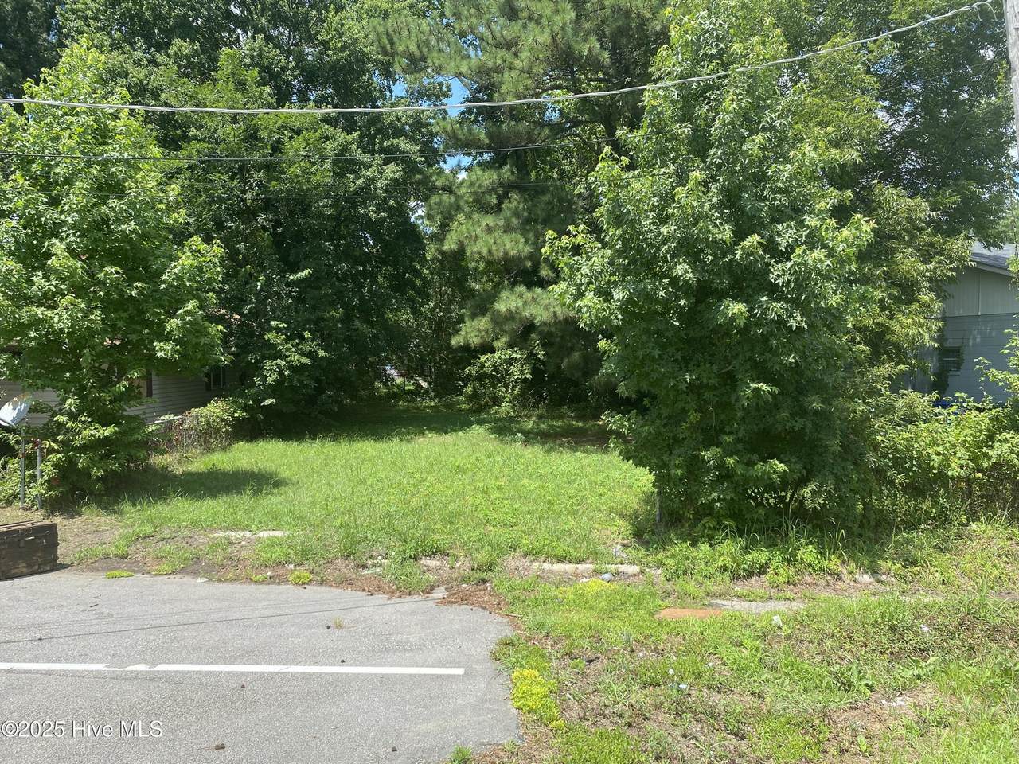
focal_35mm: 26
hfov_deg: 67.3
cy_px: 382
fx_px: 765
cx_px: 510
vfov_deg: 53.1
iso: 32
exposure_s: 1/1245
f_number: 1.8
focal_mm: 4.25
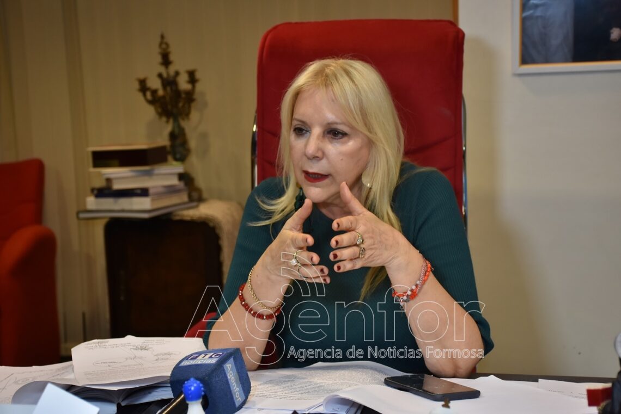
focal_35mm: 72
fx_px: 1242
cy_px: 207
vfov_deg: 18.9
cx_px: 310
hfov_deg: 28.1
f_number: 5.6
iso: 500
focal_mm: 48
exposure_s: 1/50
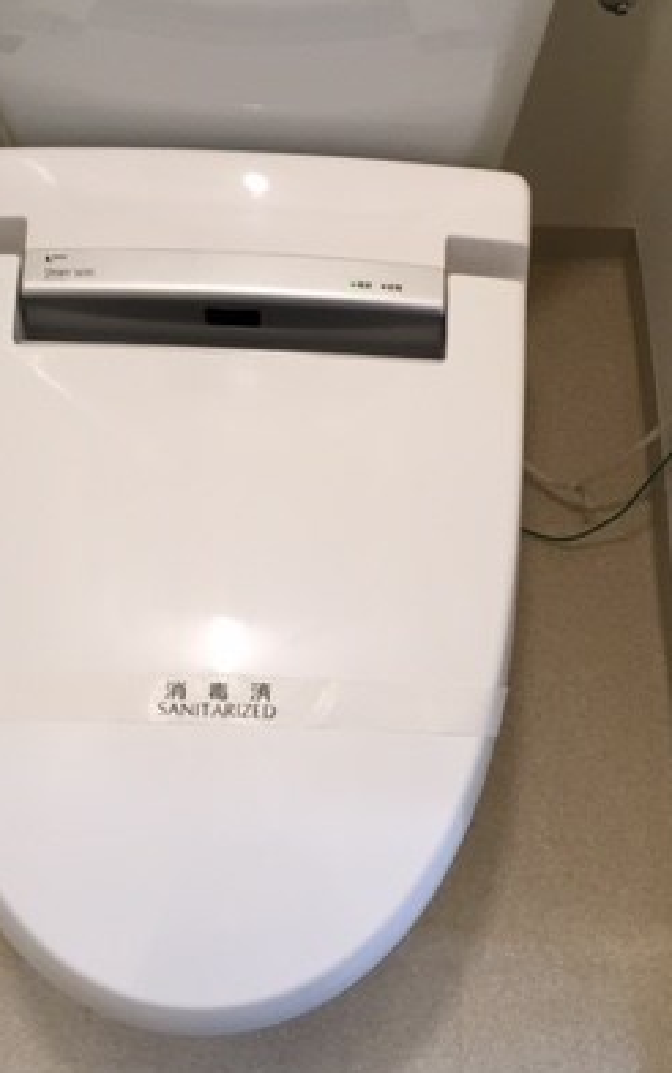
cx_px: 300
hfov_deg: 25.8
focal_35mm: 50
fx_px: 1464
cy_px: 453
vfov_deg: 40.2
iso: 64
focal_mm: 4.15
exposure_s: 1/33
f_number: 2.2
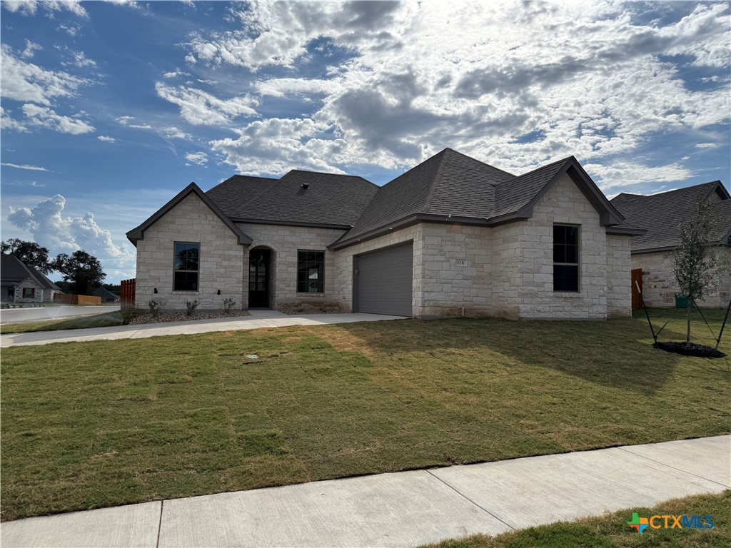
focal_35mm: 24
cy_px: 274
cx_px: 366
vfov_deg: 56.8
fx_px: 507
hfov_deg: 71.6
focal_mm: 6.76
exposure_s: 1/14286
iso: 100
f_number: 1.78
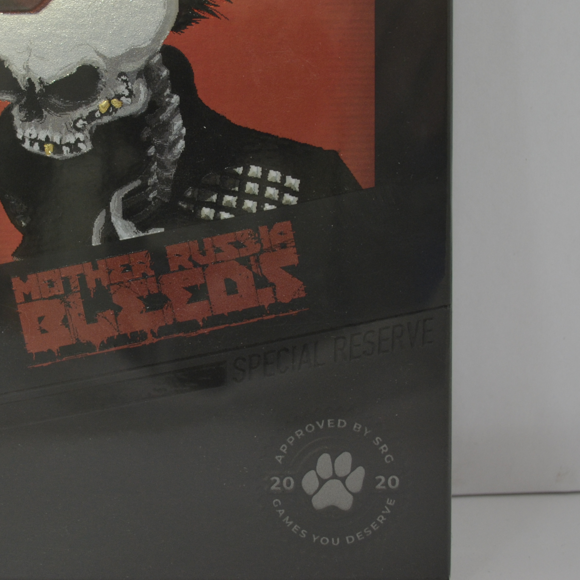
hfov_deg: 25.1
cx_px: 155
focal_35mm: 68
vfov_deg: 25.2
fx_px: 1289
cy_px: 195
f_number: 4.2
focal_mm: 26
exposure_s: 1/15
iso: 450
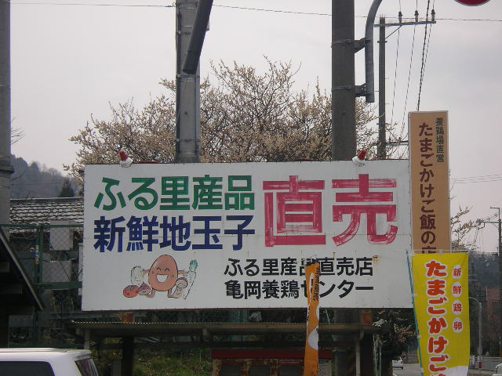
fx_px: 1508
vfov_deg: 14.2
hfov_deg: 18.9
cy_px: 188
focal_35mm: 104
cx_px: 251
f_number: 3.9
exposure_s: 1/500
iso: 50
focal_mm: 16
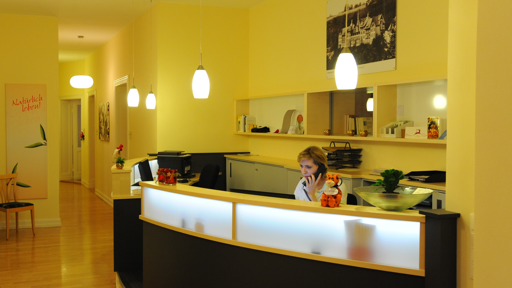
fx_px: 557
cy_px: 137
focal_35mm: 41
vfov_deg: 29.0
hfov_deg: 49.1
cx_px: 203
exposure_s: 1/80
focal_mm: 32
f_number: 4.5
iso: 2500
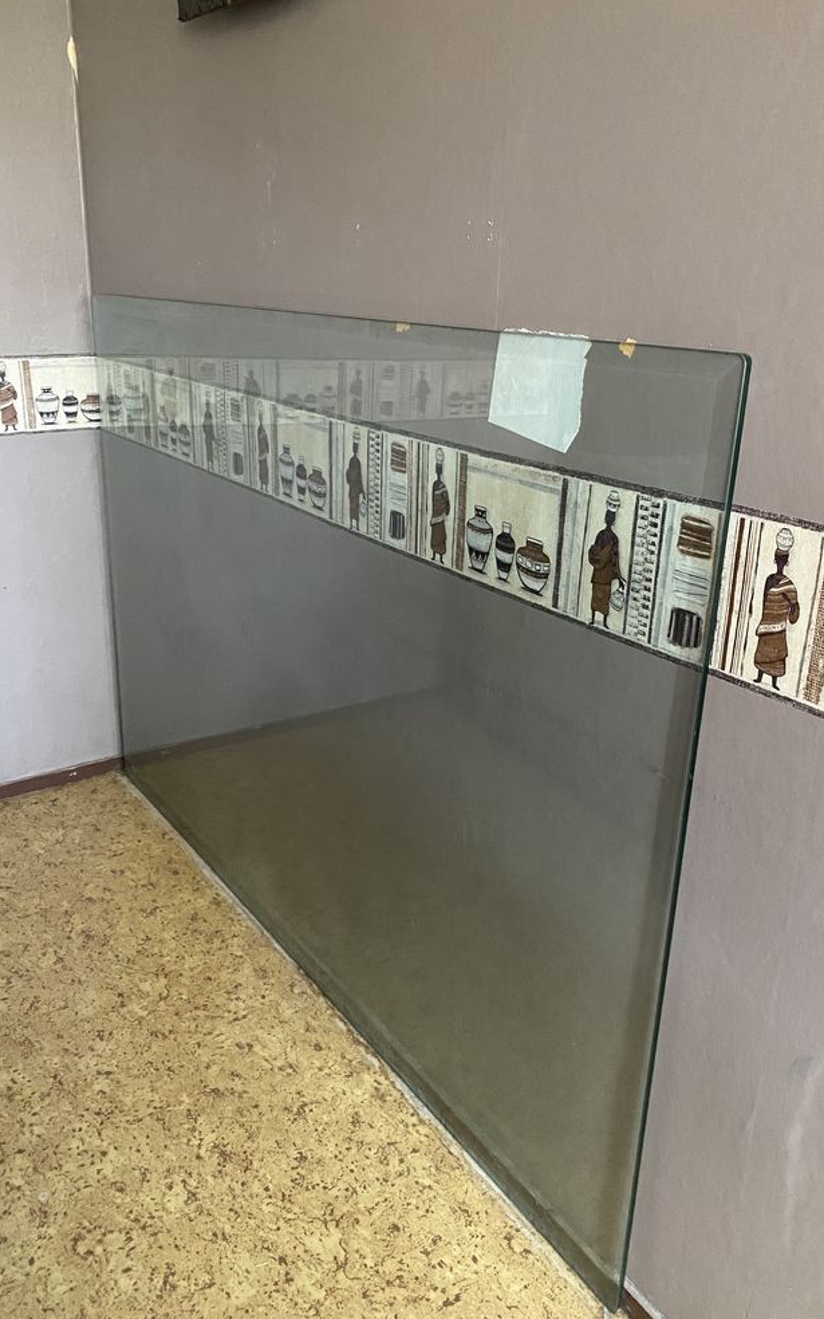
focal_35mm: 28
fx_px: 1006
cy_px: 661
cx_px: 422
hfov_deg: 44.5
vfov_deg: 66.5
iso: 500
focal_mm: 4.25
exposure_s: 1/40
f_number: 1.8
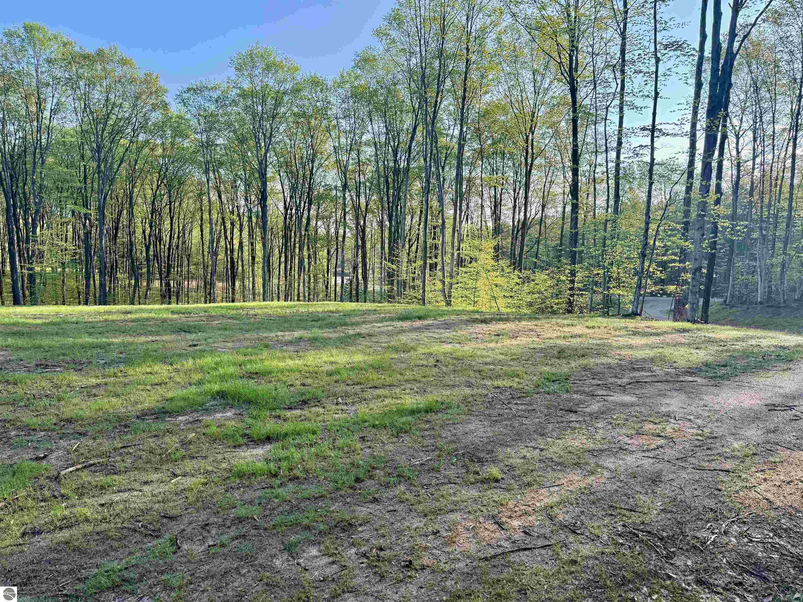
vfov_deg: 56.8
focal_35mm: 24
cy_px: 301
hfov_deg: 71.6
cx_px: 402
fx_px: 557
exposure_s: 1/805
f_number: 1.78
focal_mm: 6.76
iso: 80
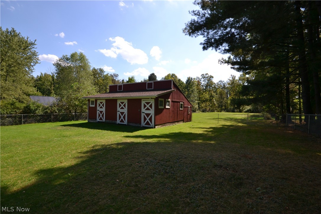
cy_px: 107
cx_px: 160
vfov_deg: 77.3
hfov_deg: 100.4
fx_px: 134
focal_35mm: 15
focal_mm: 10
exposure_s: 1/400
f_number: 10
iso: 400
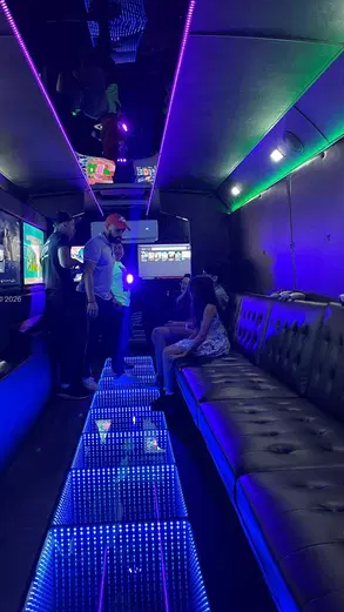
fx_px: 470
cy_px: 300
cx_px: 160
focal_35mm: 29
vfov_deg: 66.1
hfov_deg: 40.2
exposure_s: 1/31
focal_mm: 5.1
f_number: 1.6
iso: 640
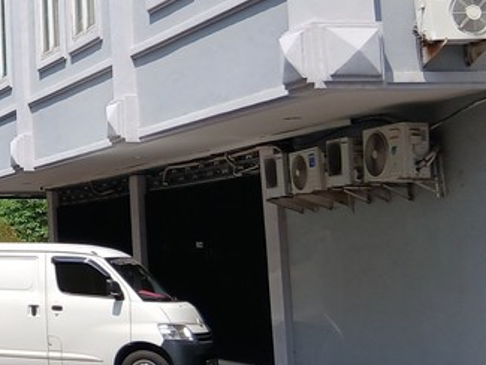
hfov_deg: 17.7
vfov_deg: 15.4
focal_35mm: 96
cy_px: 99
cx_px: -301
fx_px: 1348
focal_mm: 3.98
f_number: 1.8
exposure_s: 1/395
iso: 20
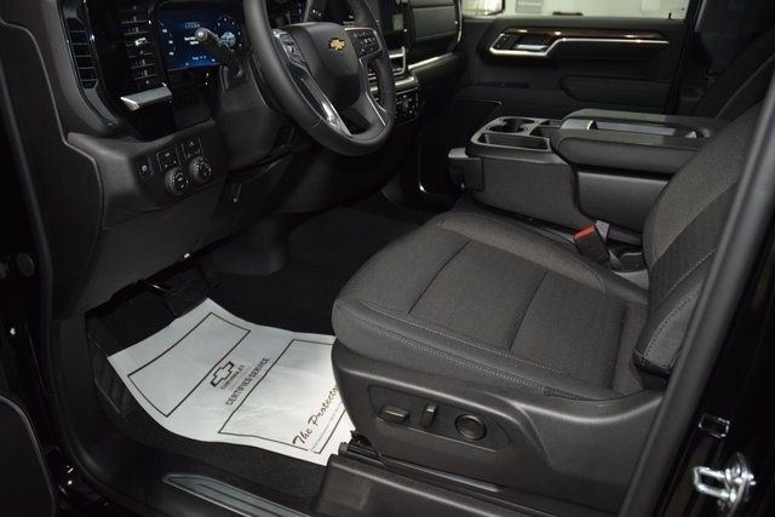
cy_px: 258
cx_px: 388
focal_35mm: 27
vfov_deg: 48.0
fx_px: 581
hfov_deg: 67.4
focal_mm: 18
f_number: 3.5
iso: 2000
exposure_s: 1/80
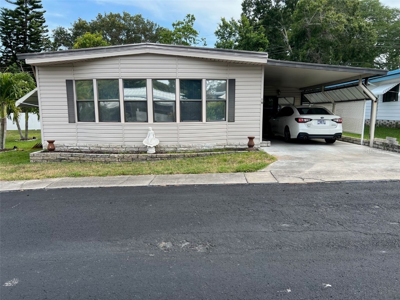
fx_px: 300
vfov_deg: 53.1
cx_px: 200
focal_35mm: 26
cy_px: 150
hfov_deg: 67.3
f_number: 1.5
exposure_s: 1/1808
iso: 50
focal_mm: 5.7
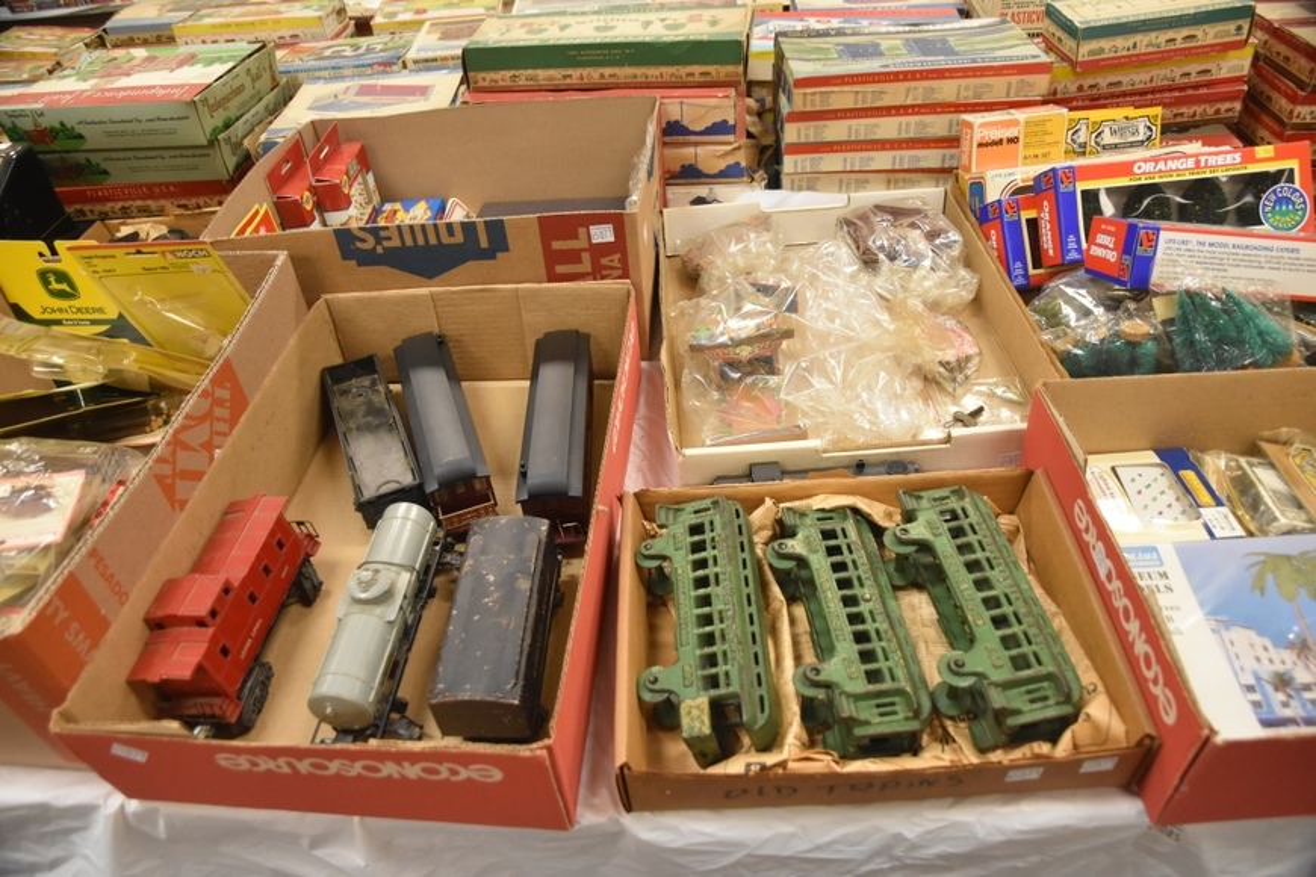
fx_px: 877
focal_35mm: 24
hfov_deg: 73.7
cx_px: 658
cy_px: 438
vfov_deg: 53.1
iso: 2200
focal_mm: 16
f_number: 4
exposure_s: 1/60
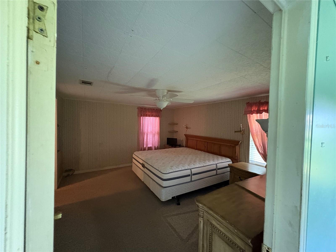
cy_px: 126
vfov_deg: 85.7
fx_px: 136
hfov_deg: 102.1
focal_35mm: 14
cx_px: 168
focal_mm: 2.22
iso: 1000
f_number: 2.2
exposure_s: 1/30
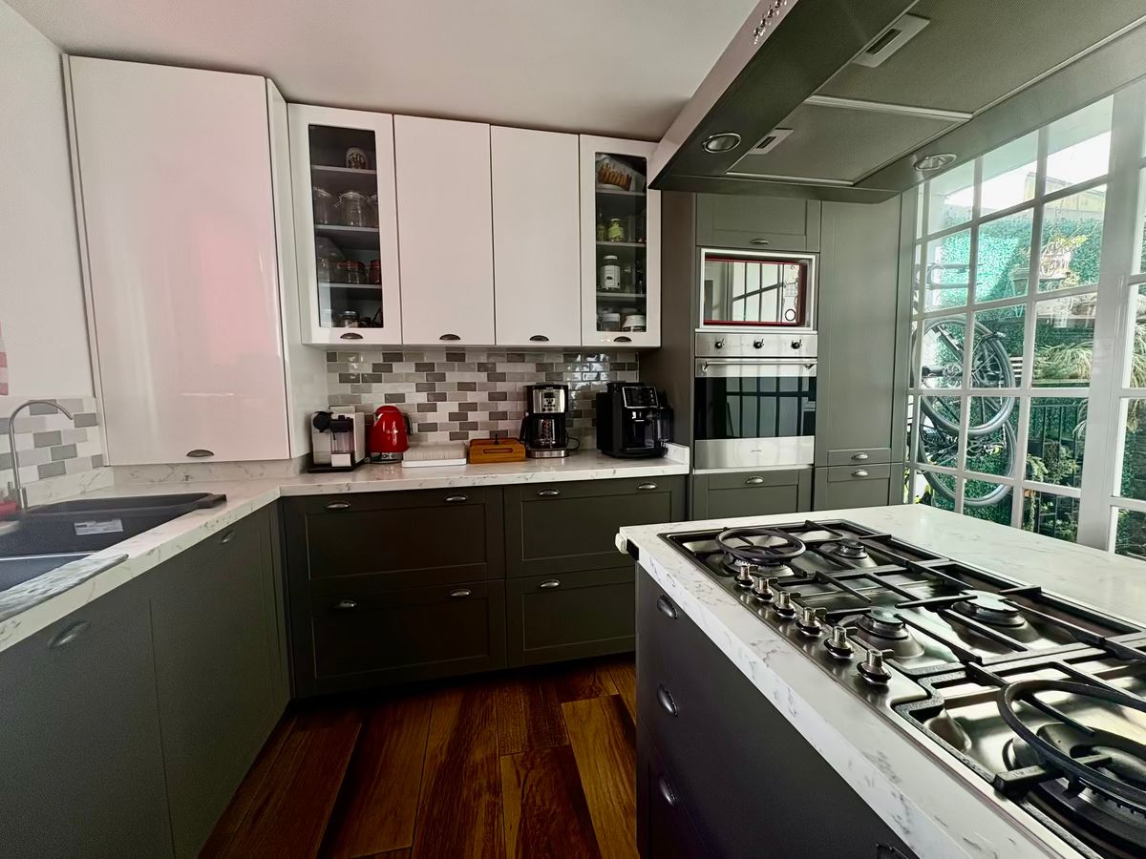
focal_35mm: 14
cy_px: 430
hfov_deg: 102.1
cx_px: 573
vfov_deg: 85.7
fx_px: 463
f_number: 2.2
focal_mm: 2.22
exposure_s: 1/60
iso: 125
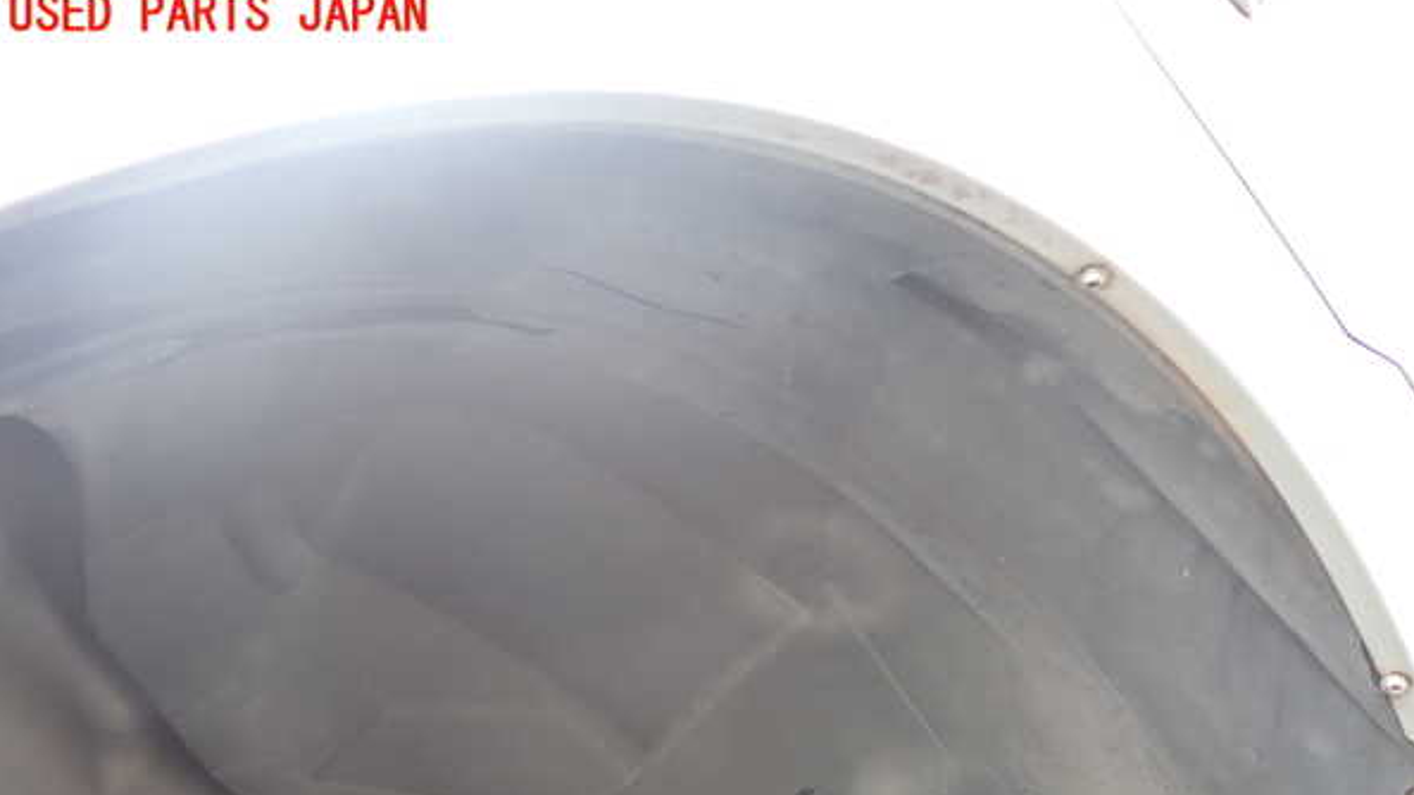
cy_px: 521
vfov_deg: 35.3
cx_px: 709
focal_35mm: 33
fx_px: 1237
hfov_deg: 59.5
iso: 100
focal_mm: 5.4
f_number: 2.3
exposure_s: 1/100
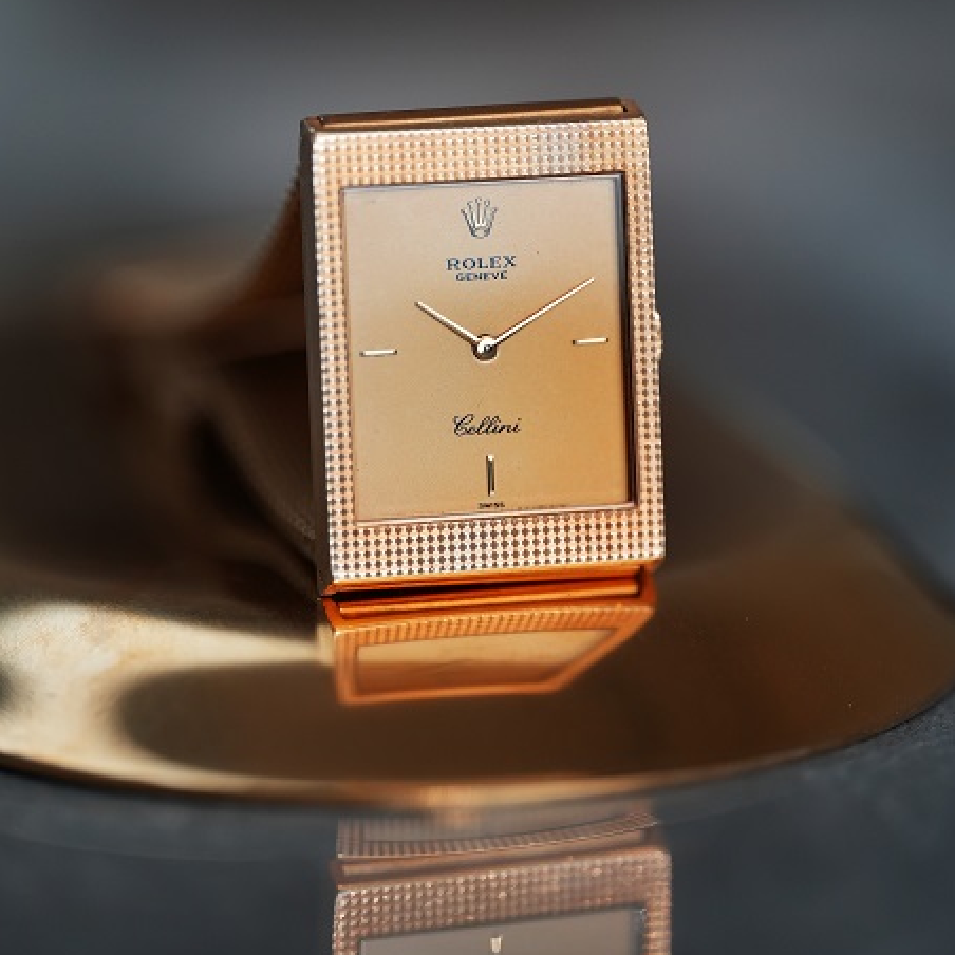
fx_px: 4214
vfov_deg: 12.9
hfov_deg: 12.9
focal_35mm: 135
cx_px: 480
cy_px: 353
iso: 1000
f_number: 2.8
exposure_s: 1/250
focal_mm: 105
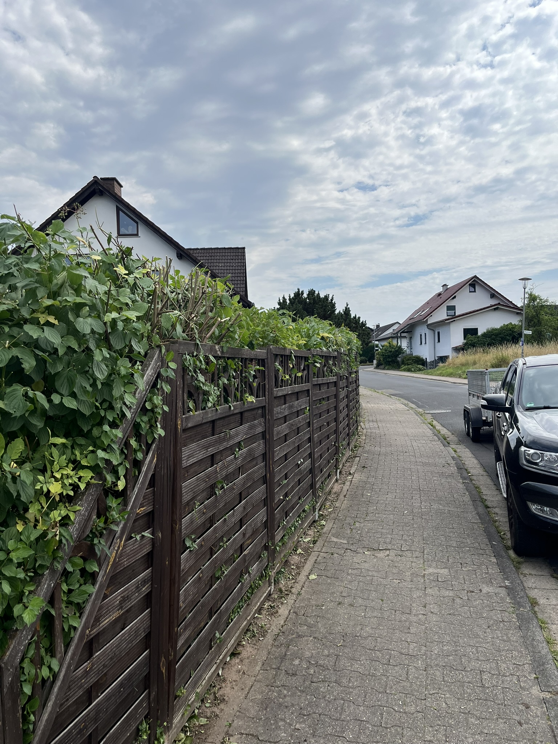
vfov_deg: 67.3
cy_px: 372
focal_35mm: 26
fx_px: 559
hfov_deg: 53.1
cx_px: 279
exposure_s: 1/3876
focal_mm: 5.1
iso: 50
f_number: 1.6
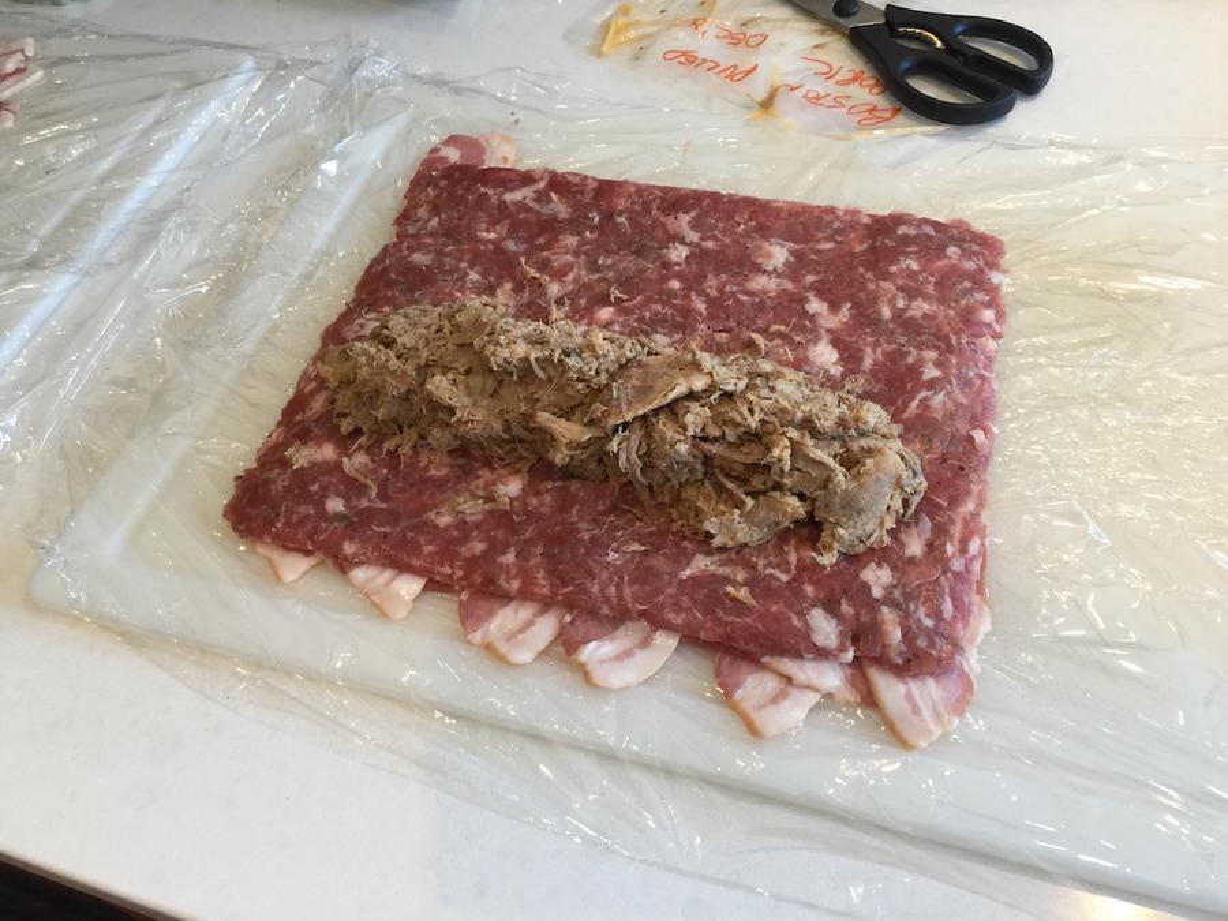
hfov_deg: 61.7
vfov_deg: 48.2
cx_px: 614
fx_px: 1029
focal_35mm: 29
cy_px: 460
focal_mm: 4.15
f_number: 2.2
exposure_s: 1/30
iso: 50
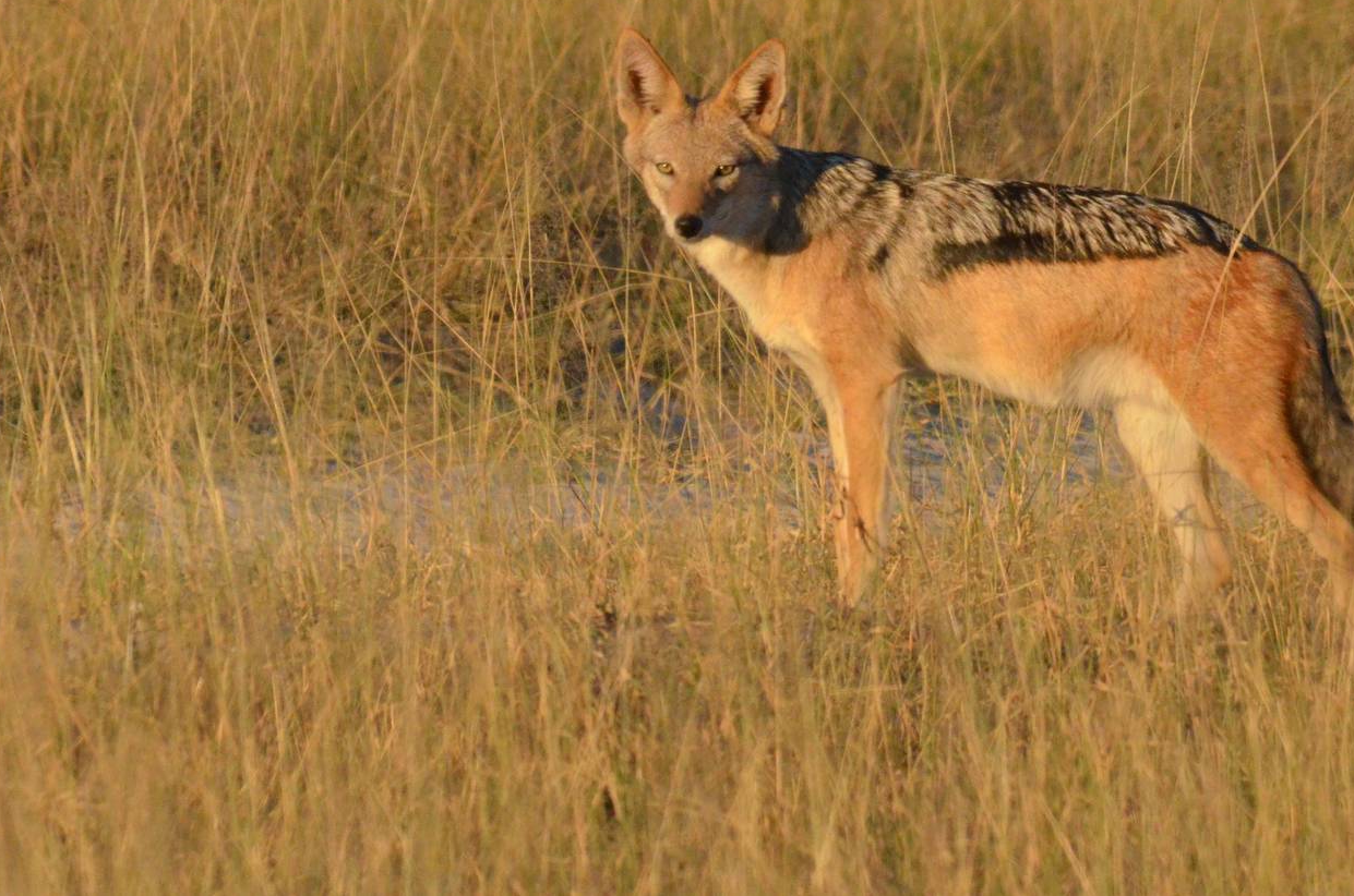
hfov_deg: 2.1
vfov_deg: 1.4
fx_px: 36295
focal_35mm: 967
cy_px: 319
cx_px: 774
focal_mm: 500
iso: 2500
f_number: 13
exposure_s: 1/2000
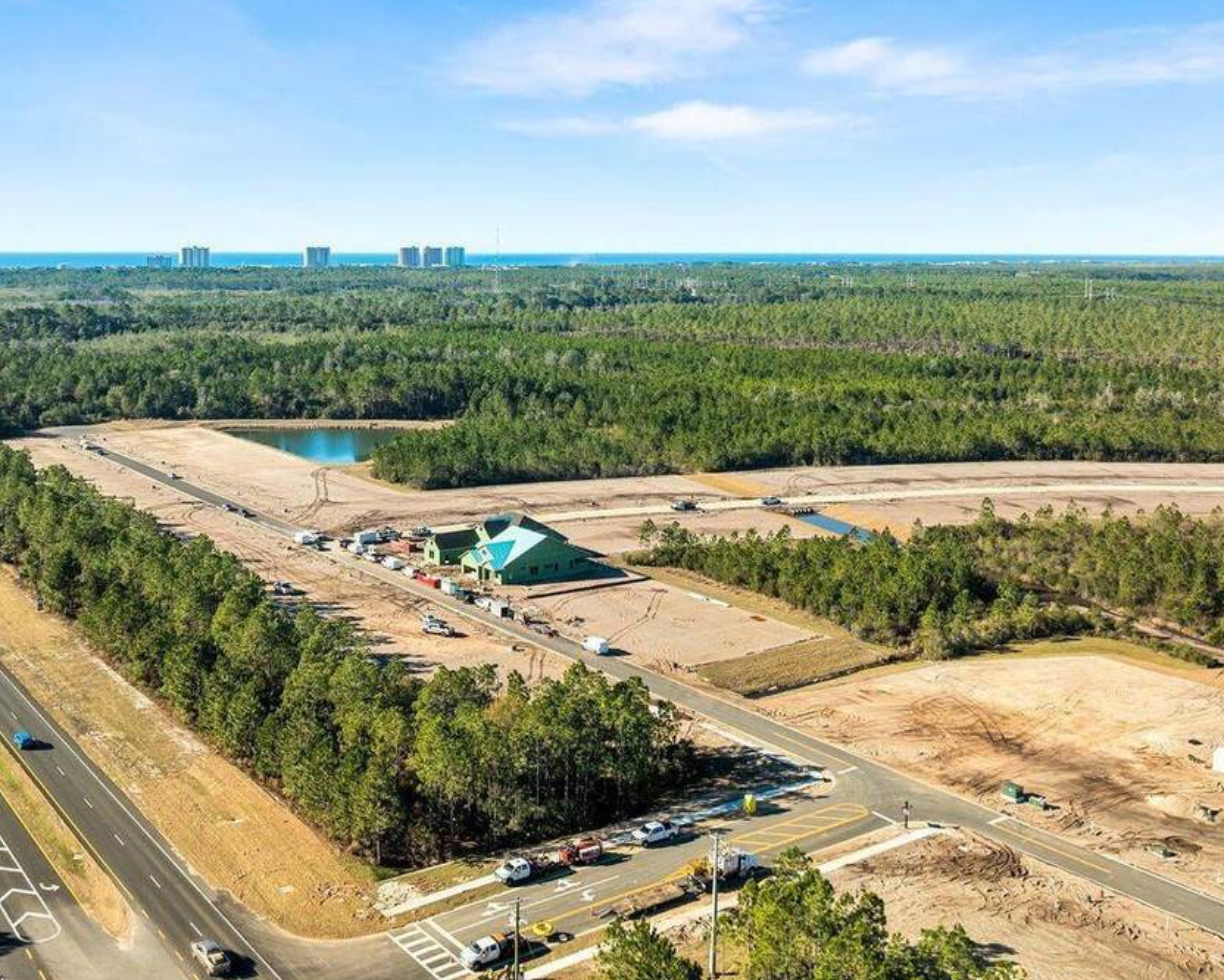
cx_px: 412
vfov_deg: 40.5
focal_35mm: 36
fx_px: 1304
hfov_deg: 49.4
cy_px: 308
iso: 100
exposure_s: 1/320
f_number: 4.5
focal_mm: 12.29
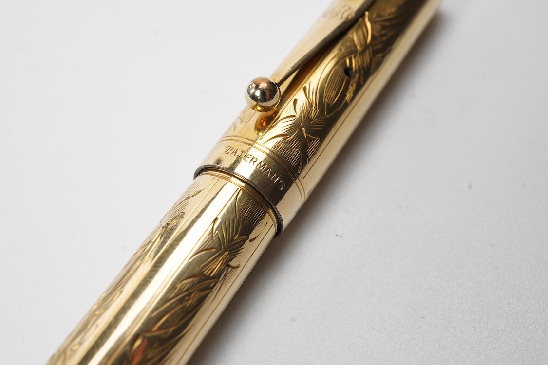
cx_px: 274
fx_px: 685
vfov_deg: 29.9
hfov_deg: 43.6
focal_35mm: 45
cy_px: 182
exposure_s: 1/100
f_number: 22
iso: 640
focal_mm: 30
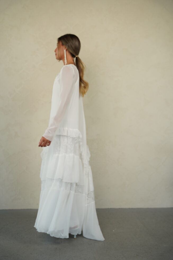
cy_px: 130
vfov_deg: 47.2
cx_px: 86
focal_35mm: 41
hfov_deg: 32.5
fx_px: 297
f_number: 4
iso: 640
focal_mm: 41.2
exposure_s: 1/320
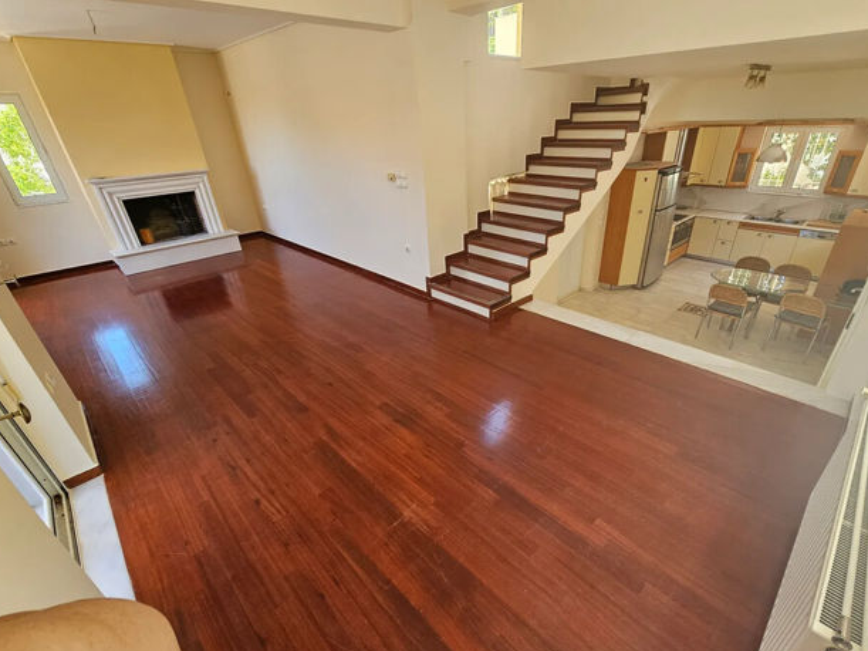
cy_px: 353
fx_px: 376
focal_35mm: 15
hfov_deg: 98.1
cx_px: 457
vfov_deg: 81.6
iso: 50
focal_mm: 2.2
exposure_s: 1/50
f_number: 2.2
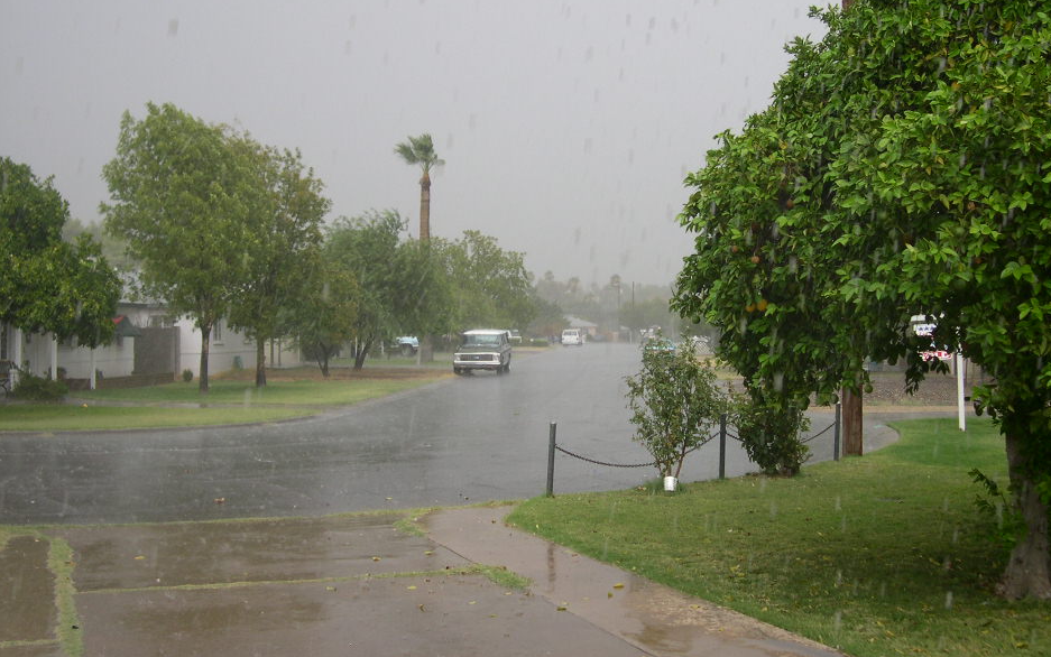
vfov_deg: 29.2
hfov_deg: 45.2
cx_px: 572
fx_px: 1261
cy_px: 290
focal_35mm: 44
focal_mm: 8
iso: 100
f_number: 2.8
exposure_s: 1/256
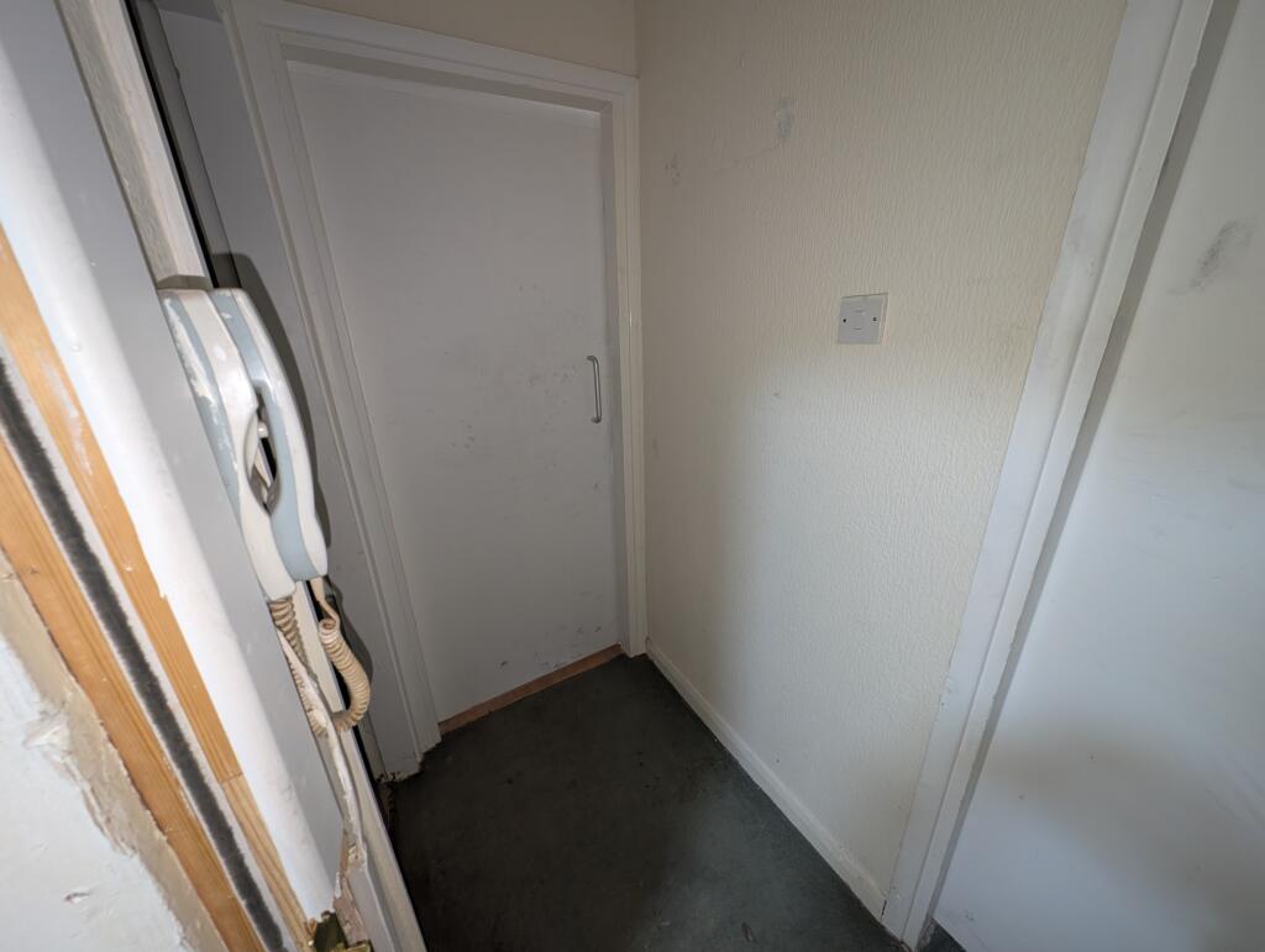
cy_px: 476
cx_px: 632
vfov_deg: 94.6
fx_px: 439
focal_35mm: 12
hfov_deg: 110.5
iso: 204
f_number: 1.95
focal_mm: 2.23
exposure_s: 1/50
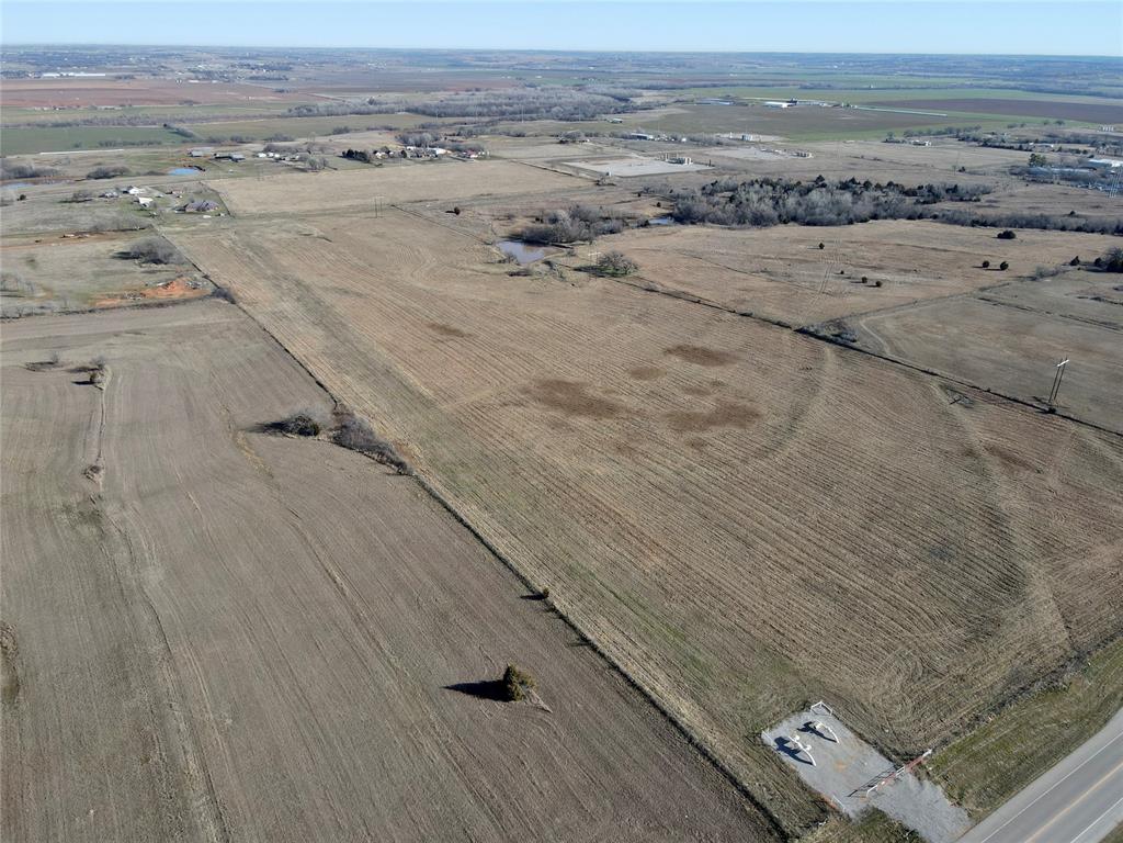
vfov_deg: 56.8
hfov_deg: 71.6
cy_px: 422
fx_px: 779
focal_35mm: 24
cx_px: 562
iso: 100
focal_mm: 4.5
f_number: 2.8
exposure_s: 1/400
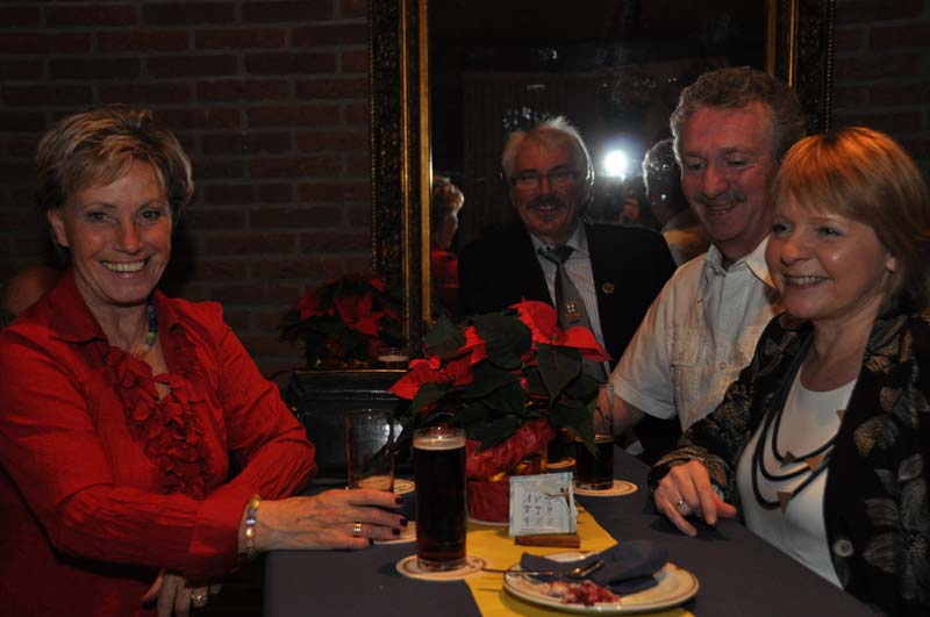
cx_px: 465
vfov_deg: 28.0
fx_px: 1238
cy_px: 308
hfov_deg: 41.2
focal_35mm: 48
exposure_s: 1/60
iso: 800
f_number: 4
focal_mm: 32
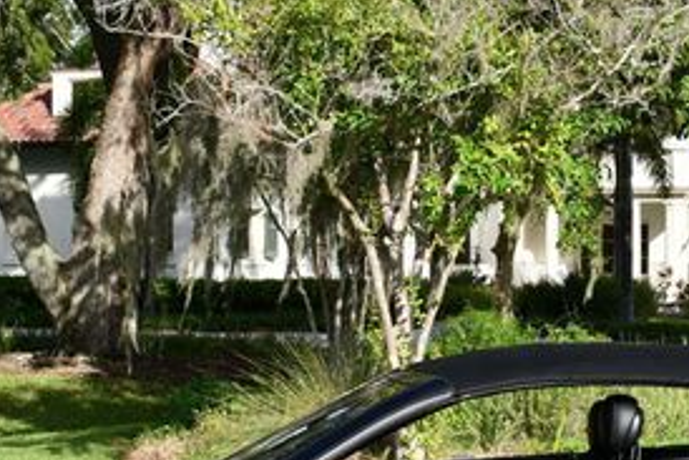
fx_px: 2145
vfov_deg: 12.2
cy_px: 412
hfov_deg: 18.2
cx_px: 473
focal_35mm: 112
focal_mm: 24
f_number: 8
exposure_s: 1/250
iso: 125
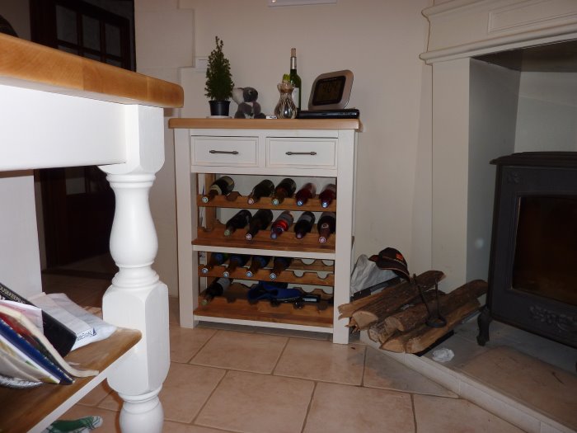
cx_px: 288
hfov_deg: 69.4
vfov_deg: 54.9
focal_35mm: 25
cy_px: 216
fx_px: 417
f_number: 3.3
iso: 100
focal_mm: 4.1
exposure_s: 1/30
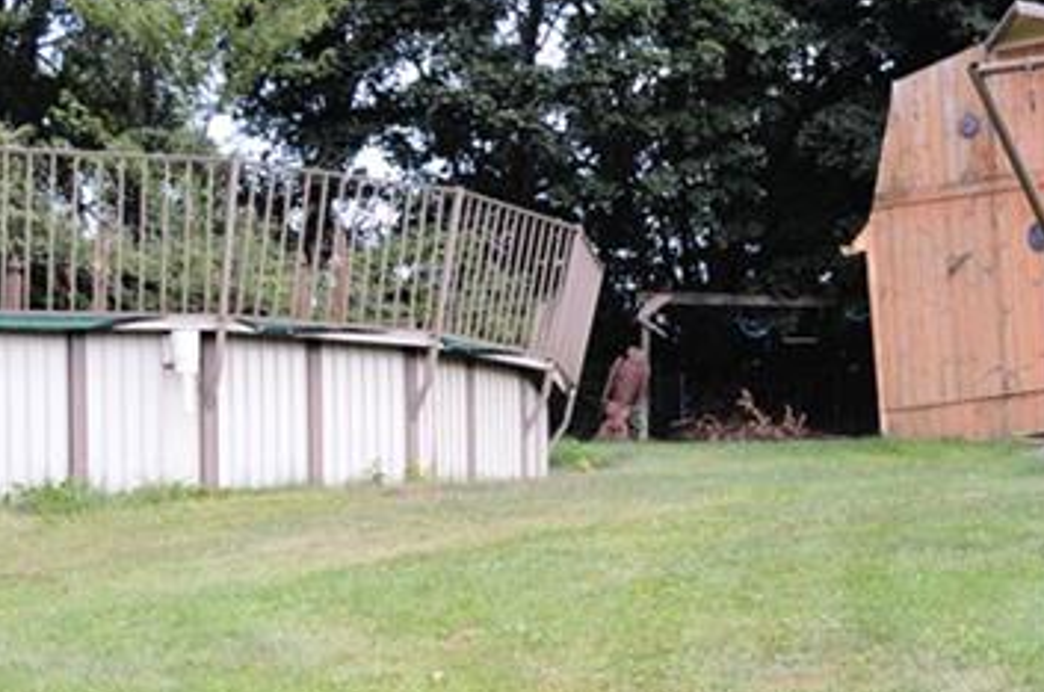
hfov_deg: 21.5
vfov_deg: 15.6
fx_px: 2518
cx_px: 1295
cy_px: 393
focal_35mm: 87
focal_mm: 20
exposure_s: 1/125
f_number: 5.6
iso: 220
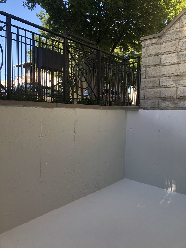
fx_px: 201
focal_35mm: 28
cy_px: 124
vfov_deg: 63.4
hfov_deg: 49.7
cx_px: 93
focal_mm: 3.99
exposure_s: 1/136
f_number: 1.8
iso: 20
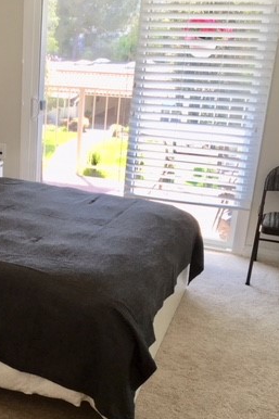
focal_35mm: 50
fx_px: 582
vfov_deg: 39.6
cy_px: 219
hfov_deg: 25.7
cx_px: 7
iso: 25
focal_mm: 4.15
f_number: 2.2
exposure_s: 1/60
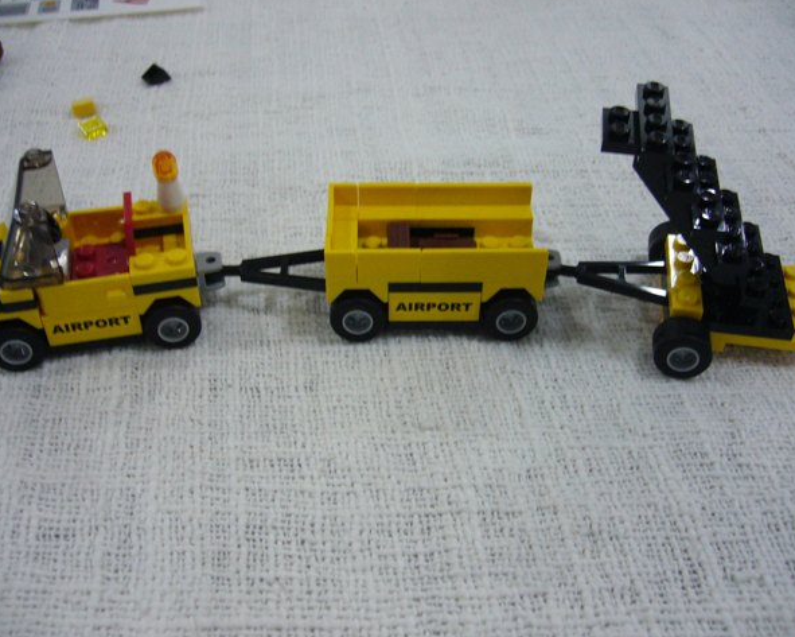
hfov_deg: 49.1
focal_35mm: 37
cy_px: 316
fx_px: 871
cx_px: 401
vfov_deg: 40.1
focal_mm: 5.8
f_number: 2.8
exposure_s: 1/13
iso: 200
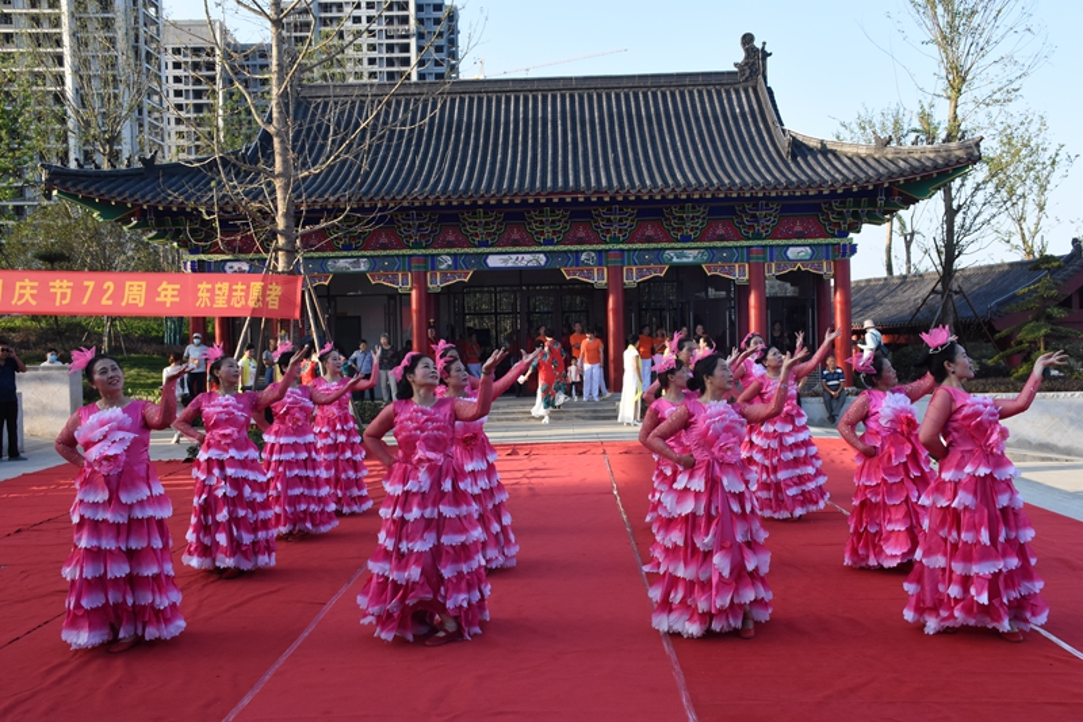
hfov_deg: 53.1
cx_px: 542
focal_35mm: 36
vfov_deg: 36.9
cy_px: 361
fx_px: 1083
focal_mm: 24
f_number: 10
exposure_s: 1/400
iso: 800
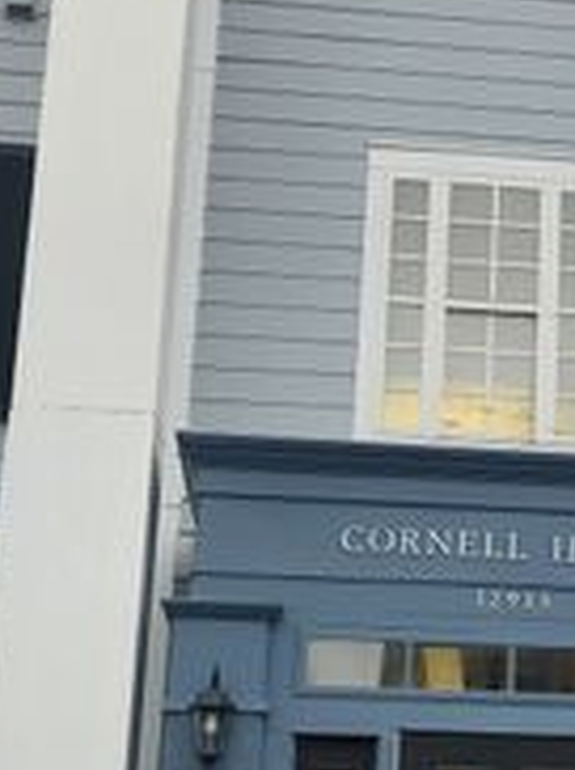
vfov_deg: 22.3
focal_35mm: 88
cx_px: 596
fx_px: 1954
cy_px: 400
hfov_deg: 16.3
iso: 100
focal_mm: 5
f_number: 1.8
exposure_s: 1/180
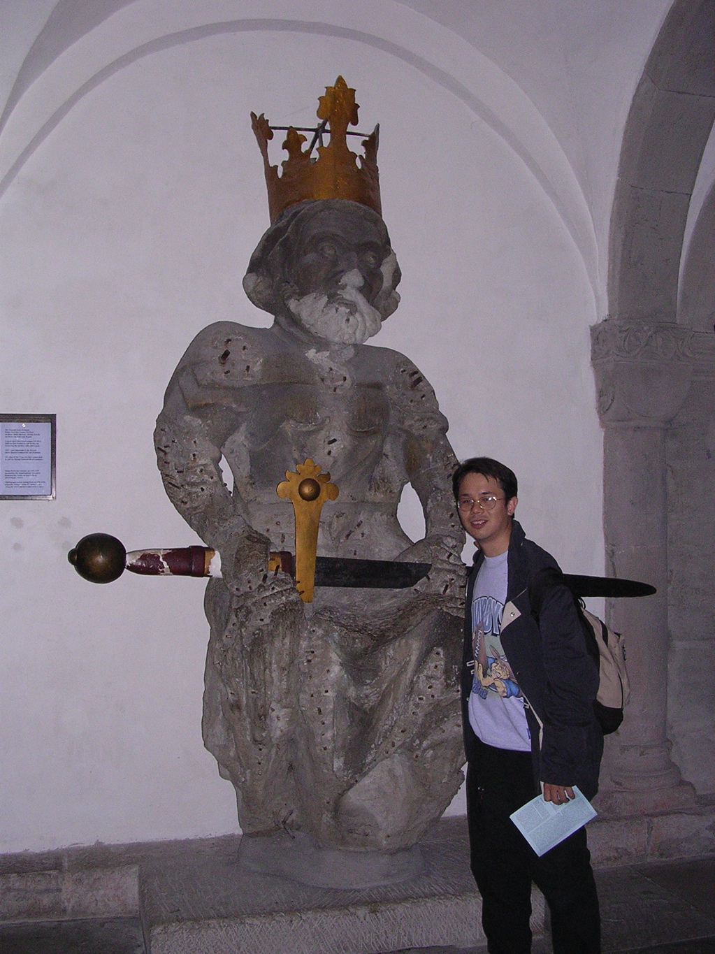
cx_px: 358
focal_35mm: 38
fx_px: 1047
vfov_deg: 49.0
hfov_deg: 37.7
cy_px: 477
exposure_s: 1/60.1
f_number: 2.8
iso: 321
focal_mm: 5.8
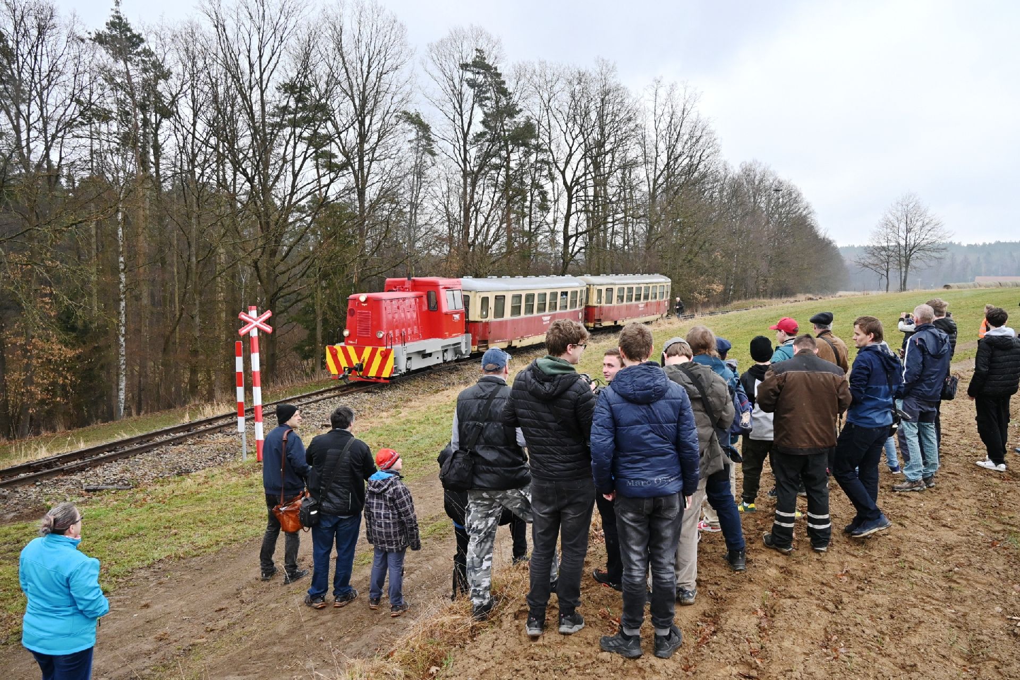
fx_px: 829
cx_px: 510
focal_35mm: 29
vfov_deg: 44.6
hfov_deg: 63.2
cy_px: 340
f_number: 5
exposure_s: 1/800
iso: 640
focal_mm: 19.5
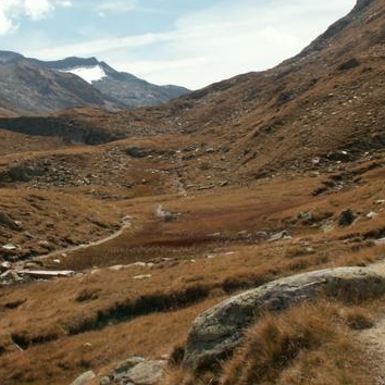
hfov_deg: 30.4
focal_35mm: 56
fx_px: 705
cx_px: 144
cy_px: 125
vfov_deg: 30.3
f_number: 7.1
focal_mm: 5.86
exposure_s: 1/250
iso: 50
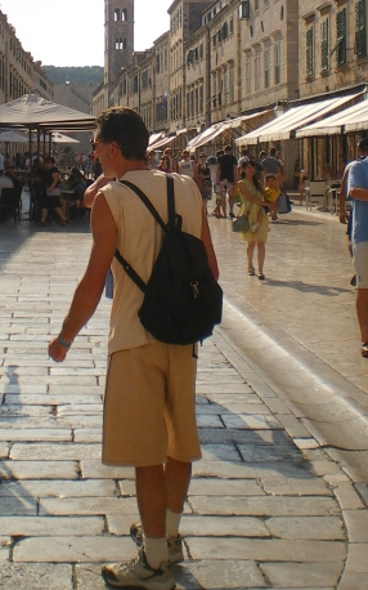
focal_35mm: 75
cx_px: 137
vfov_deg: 26.7
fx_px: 1204
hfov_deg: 17.3
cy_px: 72
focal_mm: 6.3
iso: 50
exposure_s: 1/800
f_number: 4.6
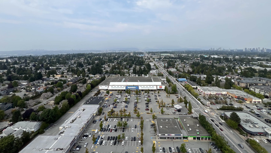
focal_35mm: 15
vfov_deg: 68.8
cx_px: 140
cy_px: 53
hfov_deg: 103.0
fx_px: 108
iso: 32
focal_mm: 1.57
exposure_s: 1/1815
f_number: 1.8
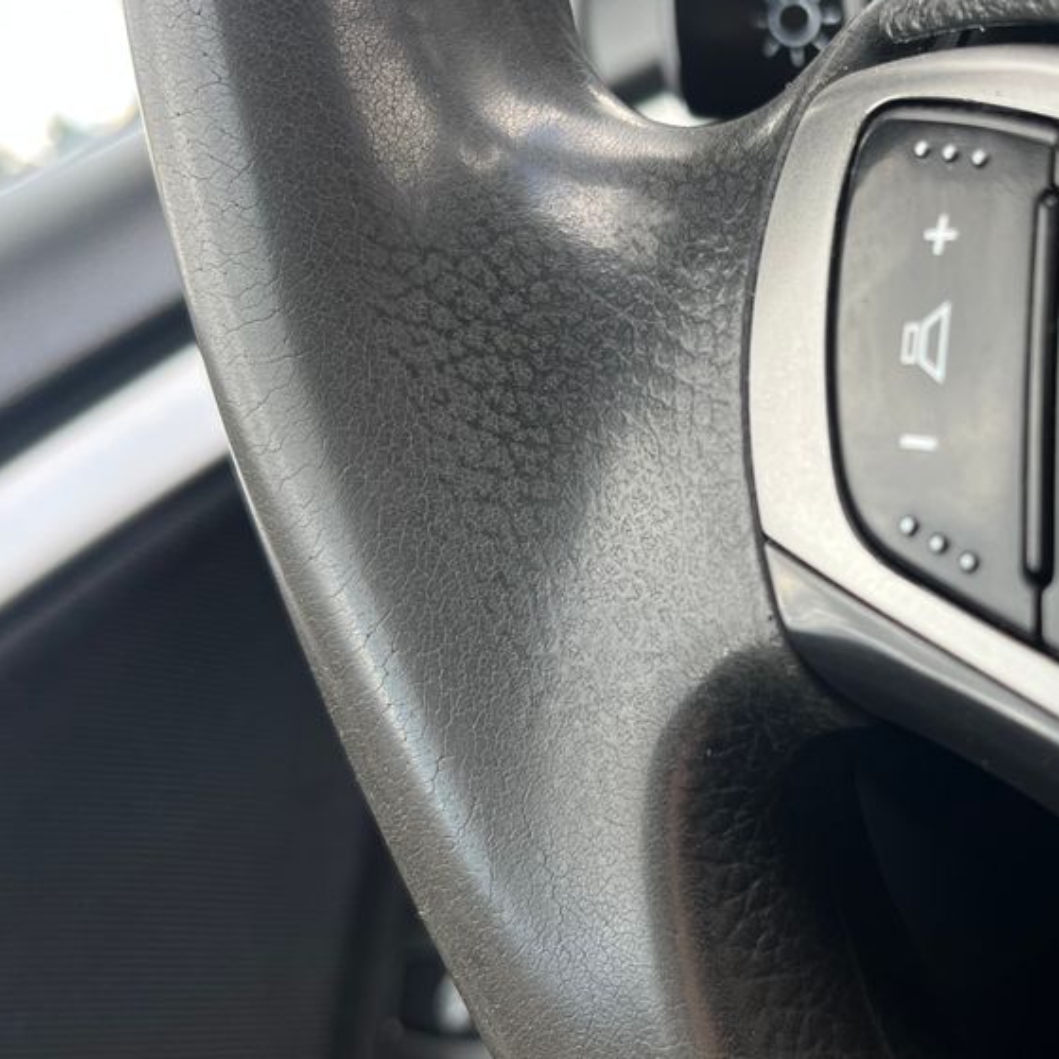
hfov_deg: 38.4
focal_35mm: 42
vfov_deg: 40.0
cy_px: 469
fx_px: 1454
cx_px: 860
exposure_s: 1/121
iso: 64
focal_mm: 5.1
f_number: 1.6
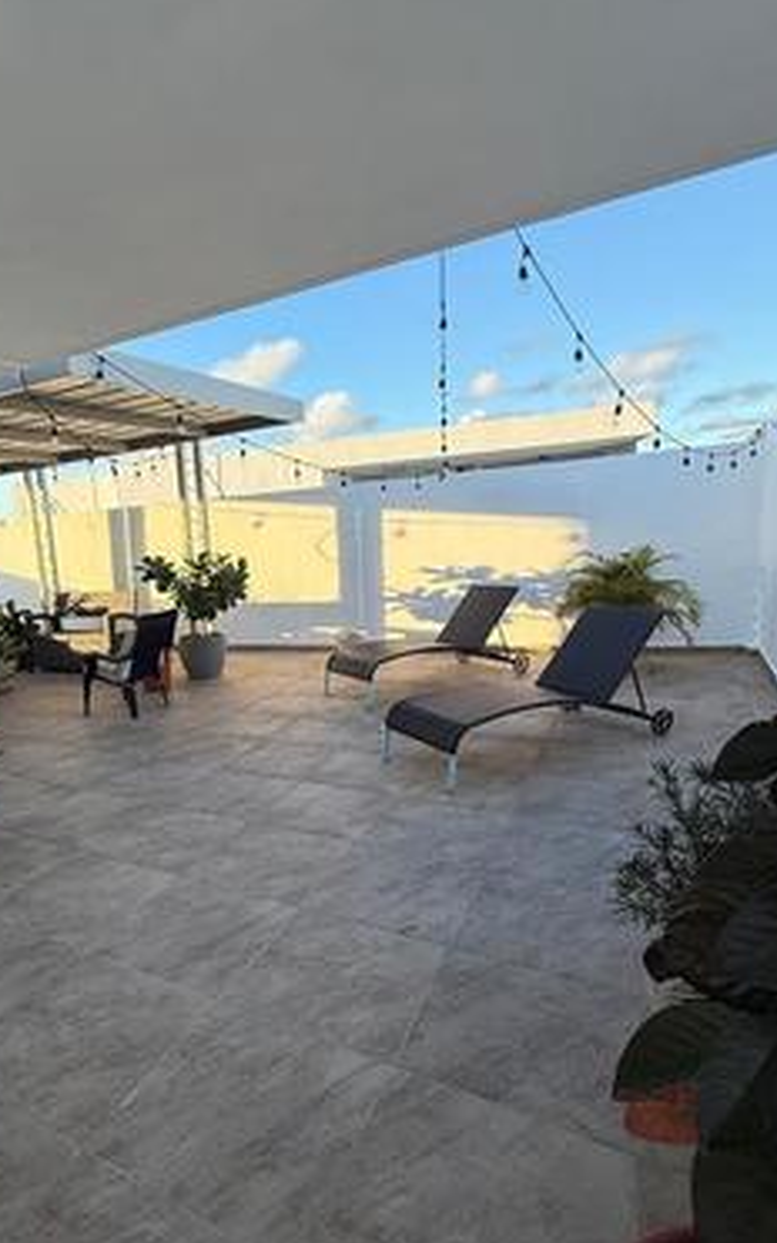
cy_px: 653
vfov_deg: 85.0
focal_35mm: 20
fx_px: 677
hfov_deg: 58.3
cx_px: 256
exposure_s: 1/679
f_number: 2.2
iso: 50
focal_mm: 2.22
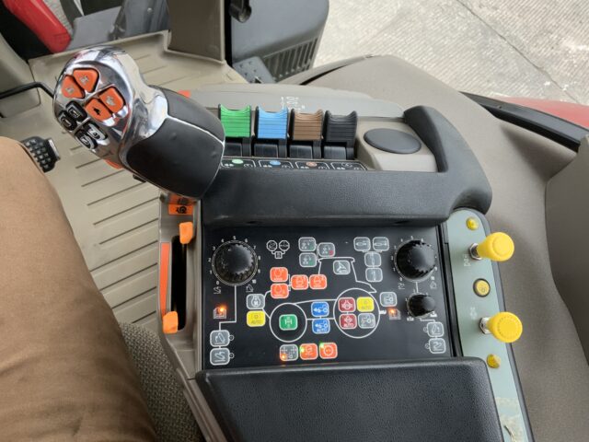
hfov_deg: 61.7
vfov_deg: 48.2
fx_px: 493
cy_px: 221
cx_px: 294
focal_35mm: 29
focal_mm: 3
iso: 64
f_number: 1.8
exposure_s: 1/59
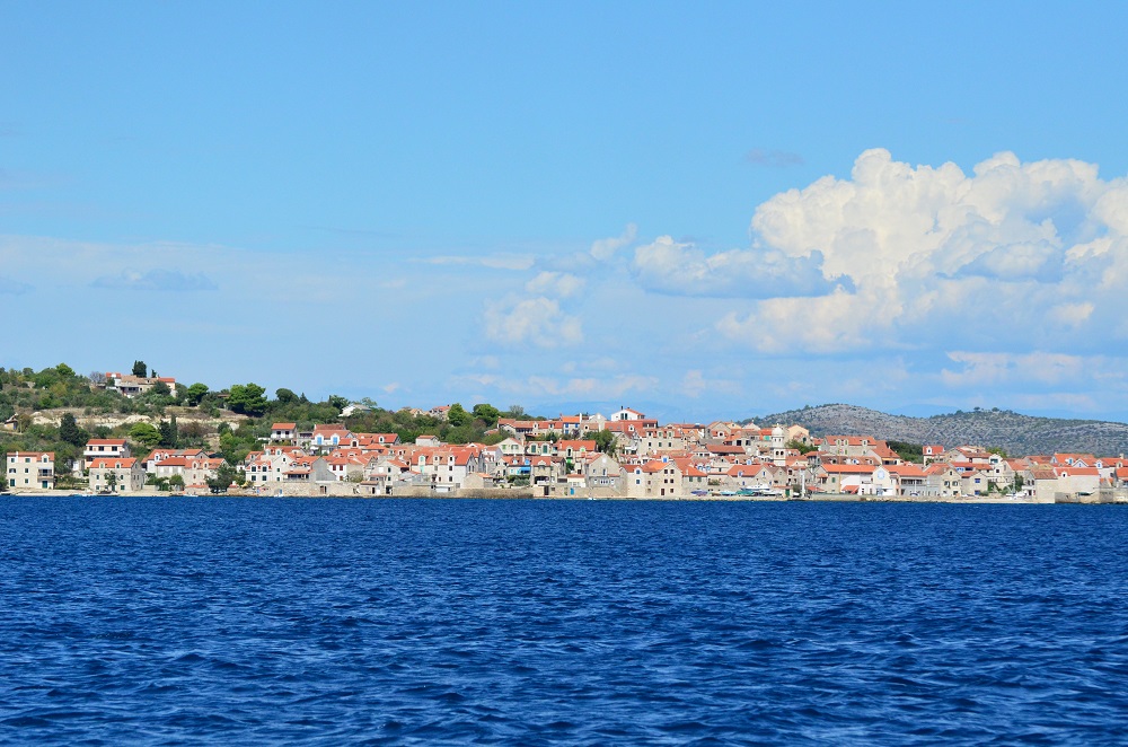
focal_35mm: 153
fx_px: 4783
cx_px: 564
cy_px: 374
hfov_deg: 13.4
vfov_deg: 8.9
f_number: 6.3
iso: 1250
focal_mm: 102
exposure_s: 1/8000
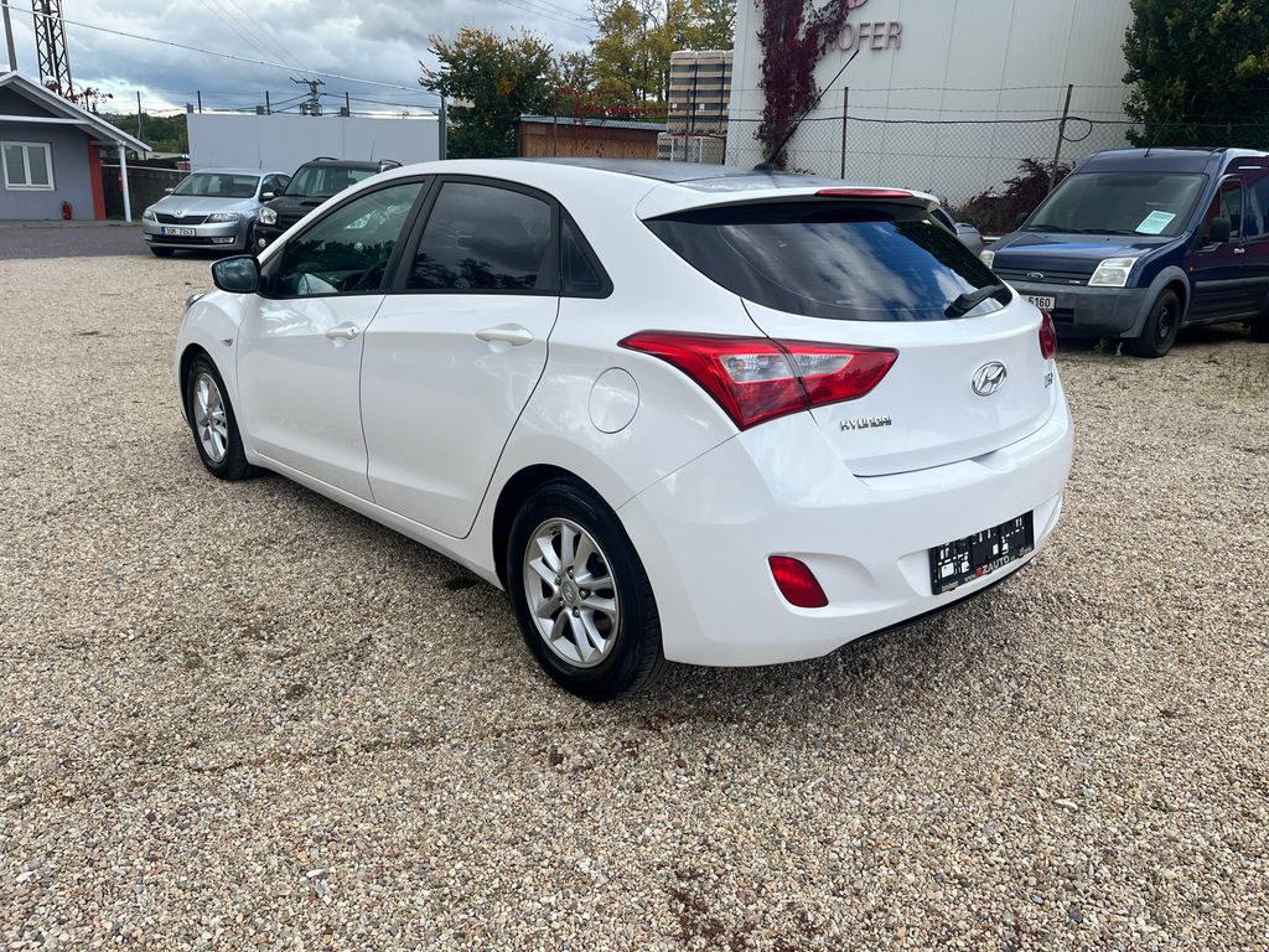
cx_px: 634
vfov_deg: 53.1
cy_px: 476
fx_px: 953
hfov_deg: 67.3
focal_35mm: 26
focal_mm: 5.1
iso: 50
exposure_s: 1/1238
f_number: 1.6
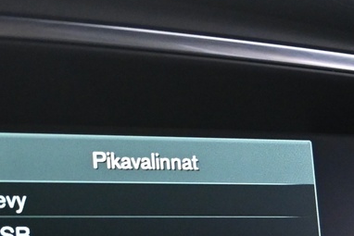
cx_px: 113
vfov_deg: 12.3
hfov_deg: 18.8
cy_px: 293
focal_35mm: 108
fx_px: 1064
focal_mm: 17
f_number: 3.5
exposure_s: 1/30
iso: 2500
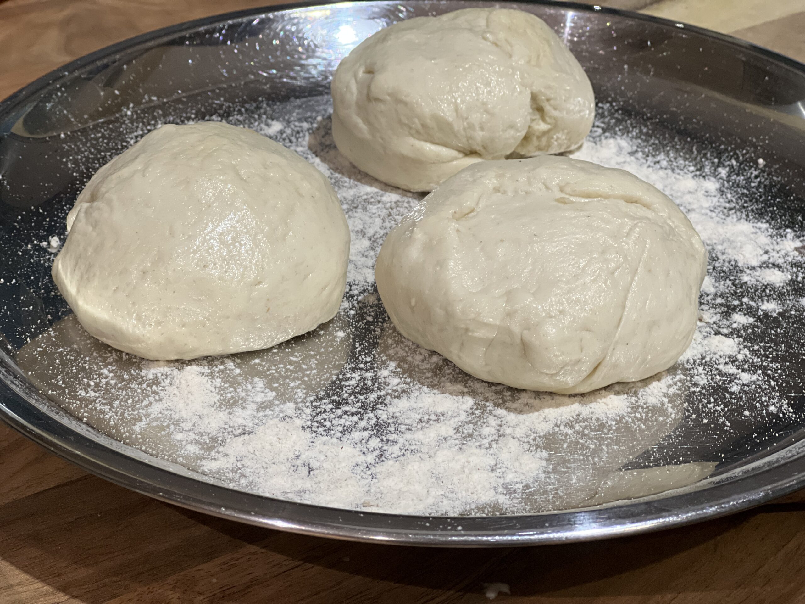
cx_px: 402
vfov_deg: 19.1
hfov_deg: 25.3
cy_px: 302
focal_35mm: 77
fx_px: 1791
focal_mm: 9
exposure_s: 1/33
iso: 400
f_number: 2.8
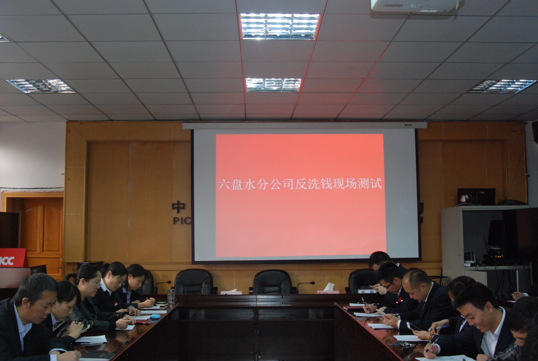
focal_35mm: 36
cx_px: 269
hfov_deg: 53.0
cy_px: 180
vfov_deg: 37.0
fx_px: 539
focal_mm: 24
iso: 1000
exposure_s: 1/60
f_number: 5
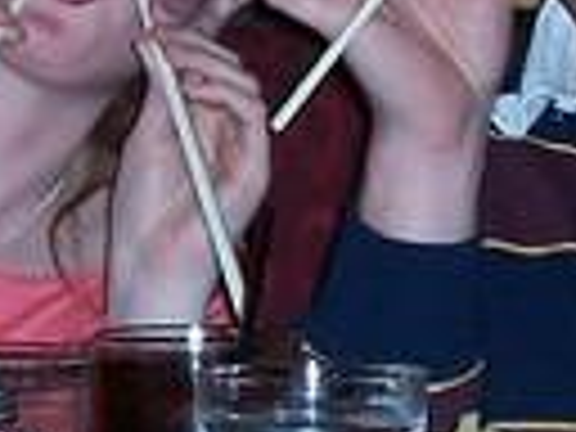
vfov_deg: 5.2
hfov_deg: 7.0
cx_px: 310
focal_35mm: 284
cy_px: -45
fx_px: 4726
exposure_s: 1/60
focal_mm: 8.6
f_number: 3.4
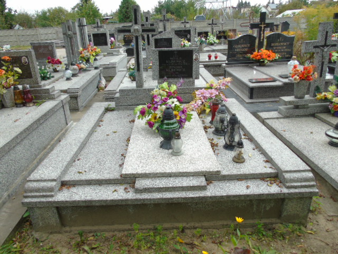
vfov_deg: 54.9
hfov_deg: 69.4
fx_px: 244
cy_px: 127
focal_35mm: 25
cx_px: 169
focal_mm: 4.4
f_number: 3.4
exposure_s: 1/125
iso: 80
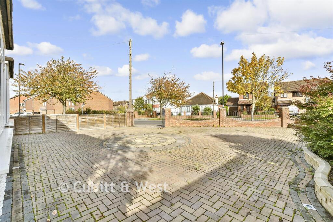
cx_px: 166
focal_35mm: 15
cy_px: 111
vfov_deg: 77.3
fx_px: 139
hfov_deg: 100.4
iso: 160
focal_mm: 10
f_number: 8
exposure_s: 1/160
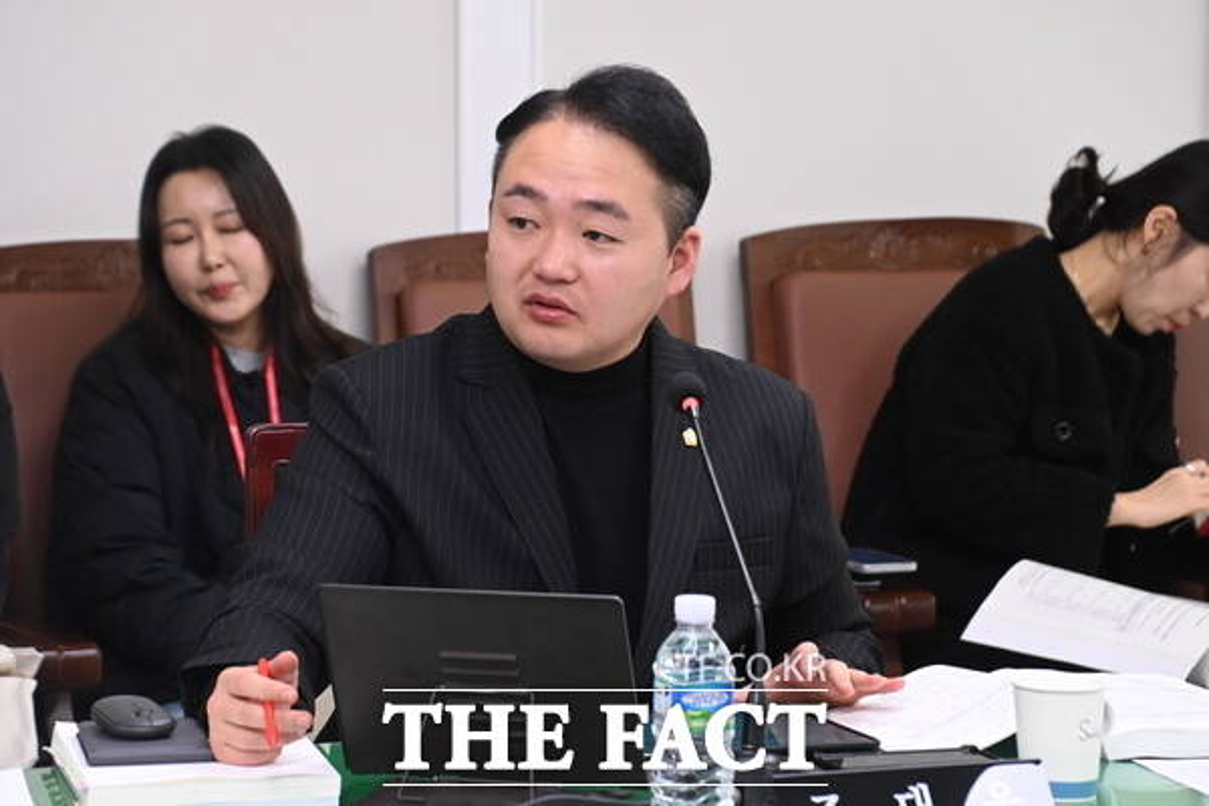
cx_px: 604
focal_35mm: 157
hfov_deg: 13.1
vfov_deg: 8.7
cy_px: 403
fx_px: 5272
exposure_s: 1/200
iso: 3200
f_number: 5.6
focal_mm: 105
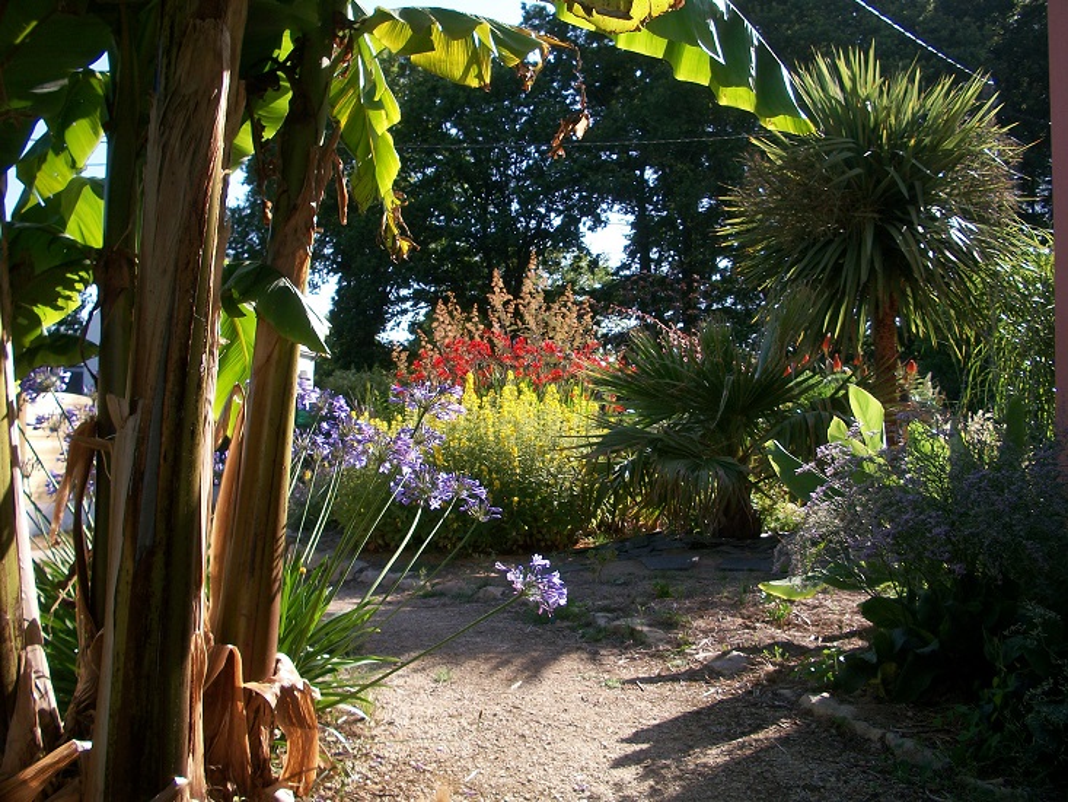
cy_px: 401
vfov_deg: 40.7
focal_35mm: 35
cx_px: 534
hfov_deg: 52.6
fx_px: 1080
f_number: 3.1
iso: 80
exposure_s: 1/500
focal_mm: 6.3
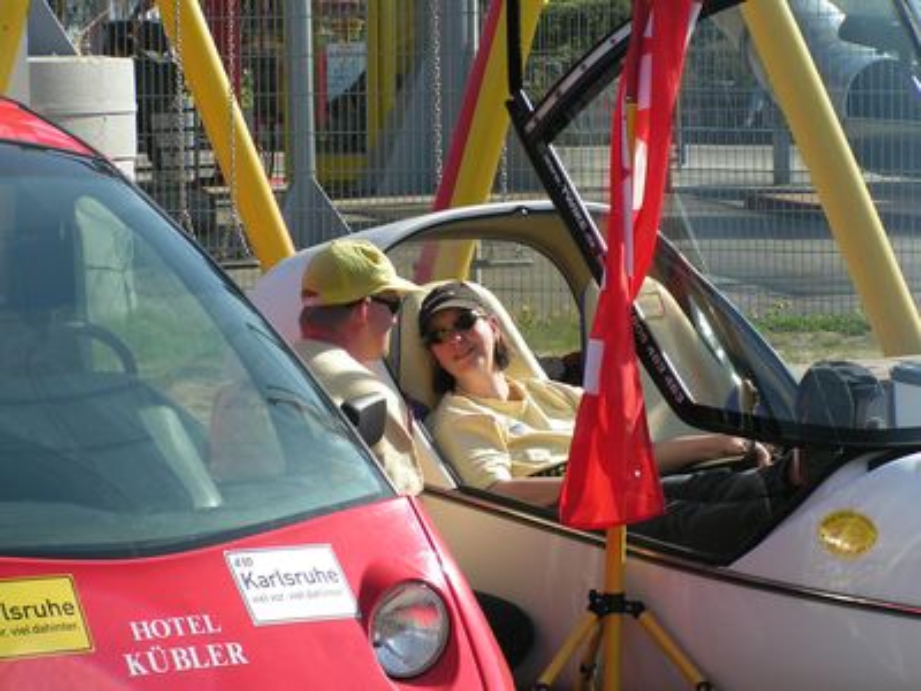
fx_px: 3991
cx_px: 460
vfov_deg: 9.9
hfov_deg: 13.2
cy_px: 346
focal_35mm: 150
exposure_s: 1/400
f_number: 5.6
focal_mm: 22.9
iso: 50
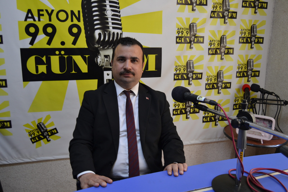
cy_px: 96
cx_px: 144
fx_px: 264
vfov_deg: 40.0
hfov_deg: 57.2
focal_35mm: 33
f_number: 3.5
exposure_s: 1/60
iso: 500
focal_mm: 22
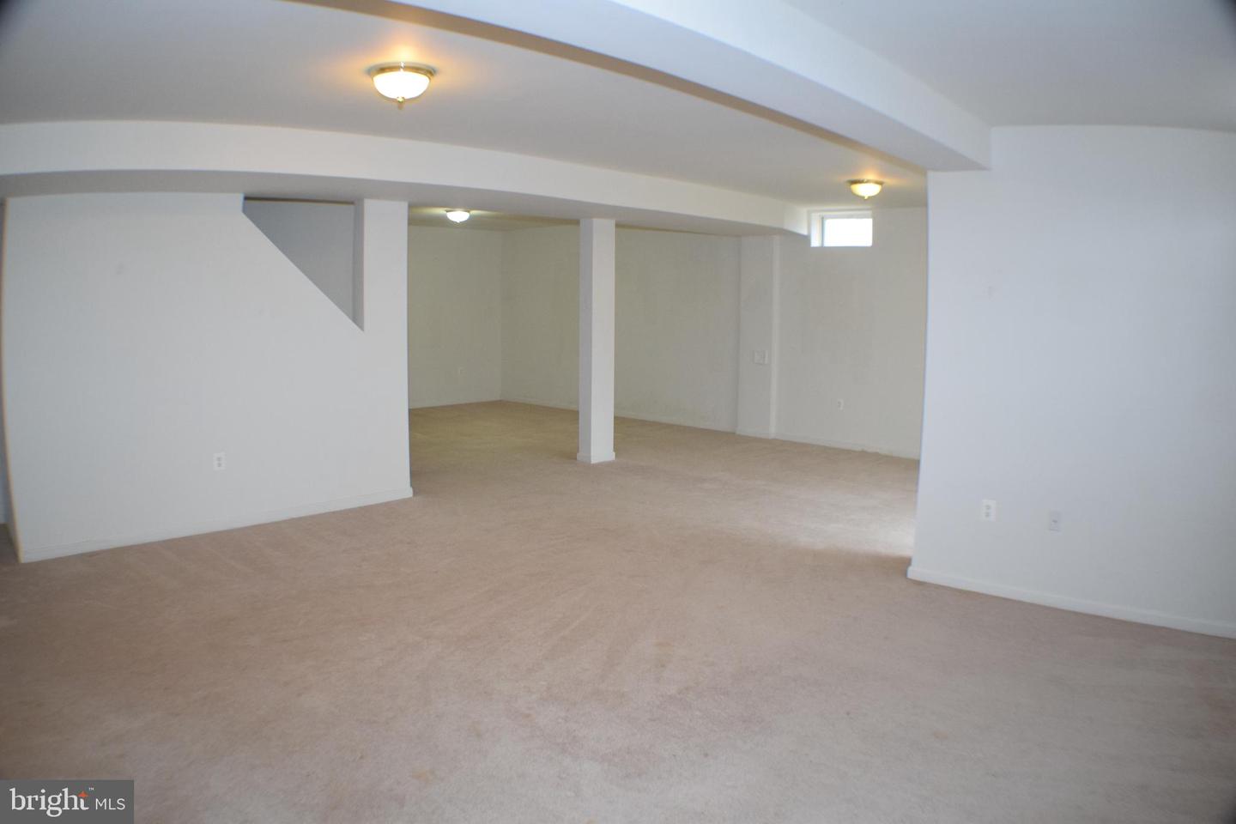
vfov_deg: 36.9
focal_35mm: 36
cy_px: 412
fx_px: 1236
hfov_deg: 53.1
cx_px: 618
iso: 1600
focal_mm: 24
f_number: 4
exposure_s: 1/160
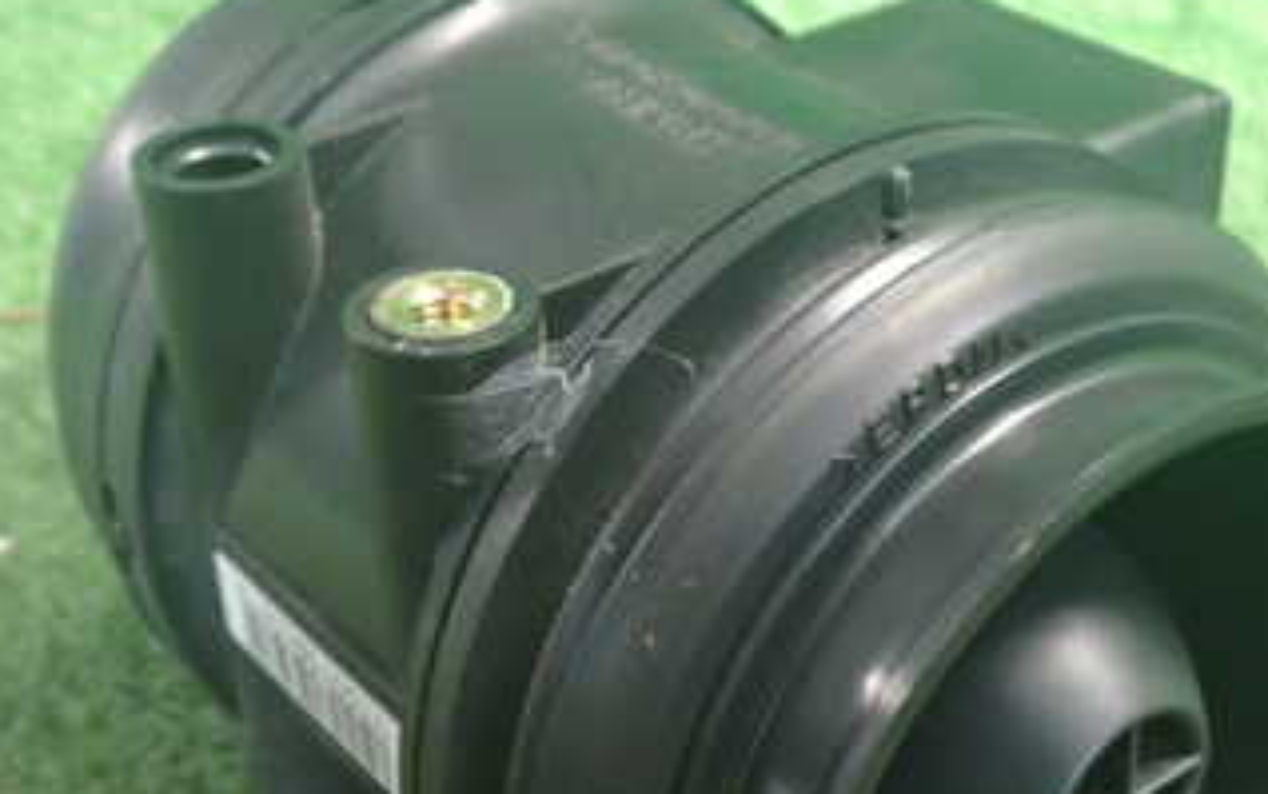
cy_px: 559
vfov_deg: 21.5
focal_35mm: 60
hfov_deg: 34.0
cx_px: 706
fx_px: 2074
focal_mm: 5.4
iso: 1000
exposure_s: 1/30
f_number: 2.3
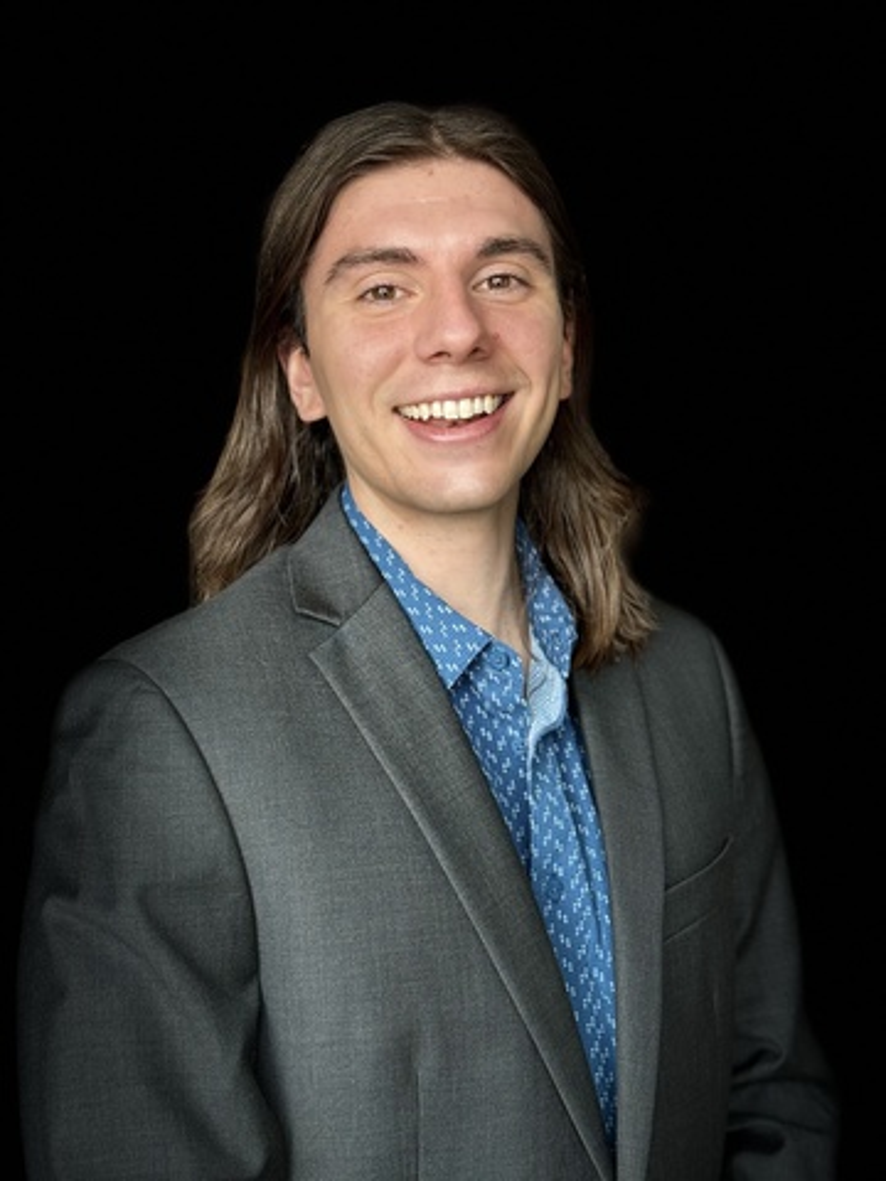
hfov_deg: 30.3
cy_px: 590
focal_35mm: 48
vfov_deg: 39.7
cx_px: 443
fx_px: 1638
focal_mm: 6.86
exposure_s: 1/107
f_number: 1.78
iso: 100
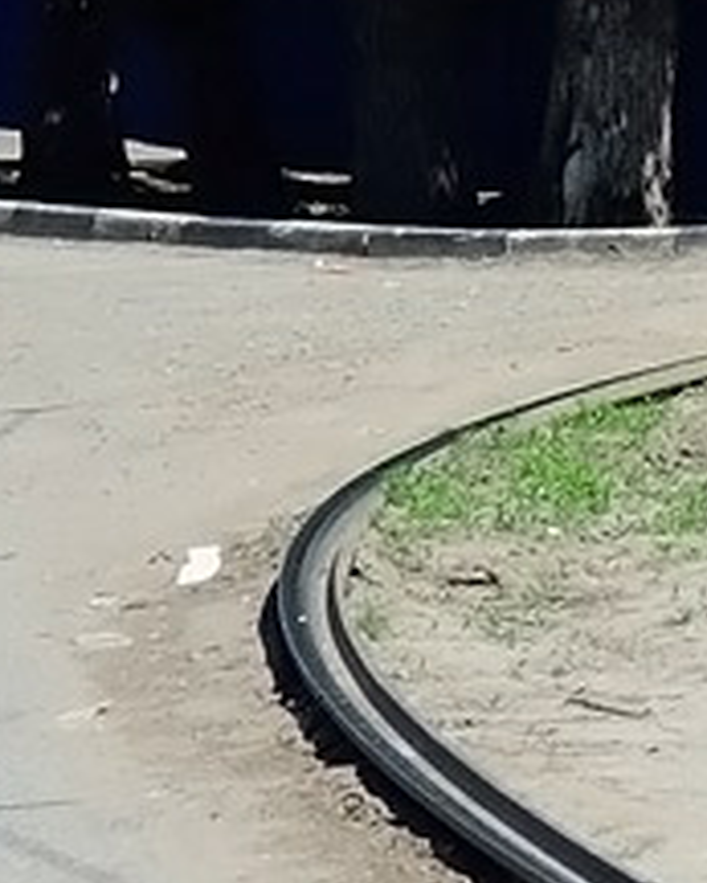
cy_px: -552
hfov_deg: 6.1
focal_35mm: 229
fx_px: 5985
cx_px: 2297
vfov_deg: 8.2
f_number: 7.1
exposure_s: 1/500
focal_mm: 16.39
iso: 125
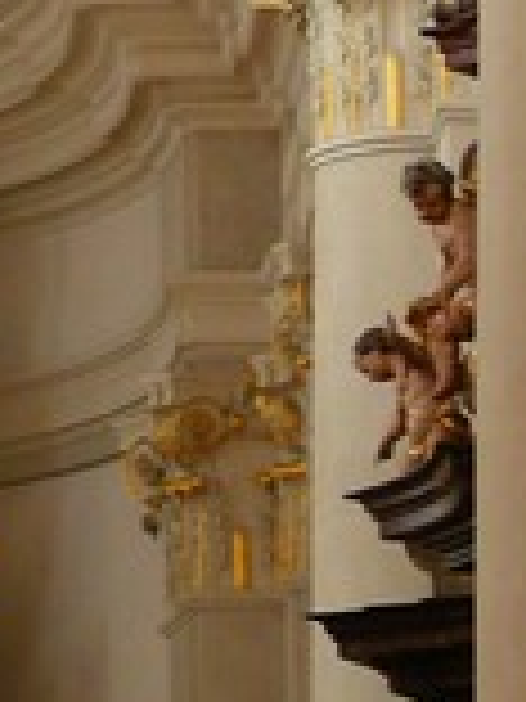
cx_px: -661
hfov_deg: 3.6
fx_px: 8165
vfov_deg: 4.9
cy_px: 315
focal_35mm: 403
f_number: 3.2
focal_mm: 17.7
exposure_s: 1/13
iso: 200
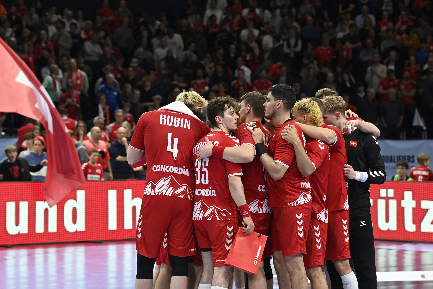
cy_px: 184
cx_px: 198
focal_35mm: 144
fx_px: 1732
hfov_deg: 14.2
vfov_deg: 9.5
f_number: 4.5
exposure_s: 1/500
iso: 2000
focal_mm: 112
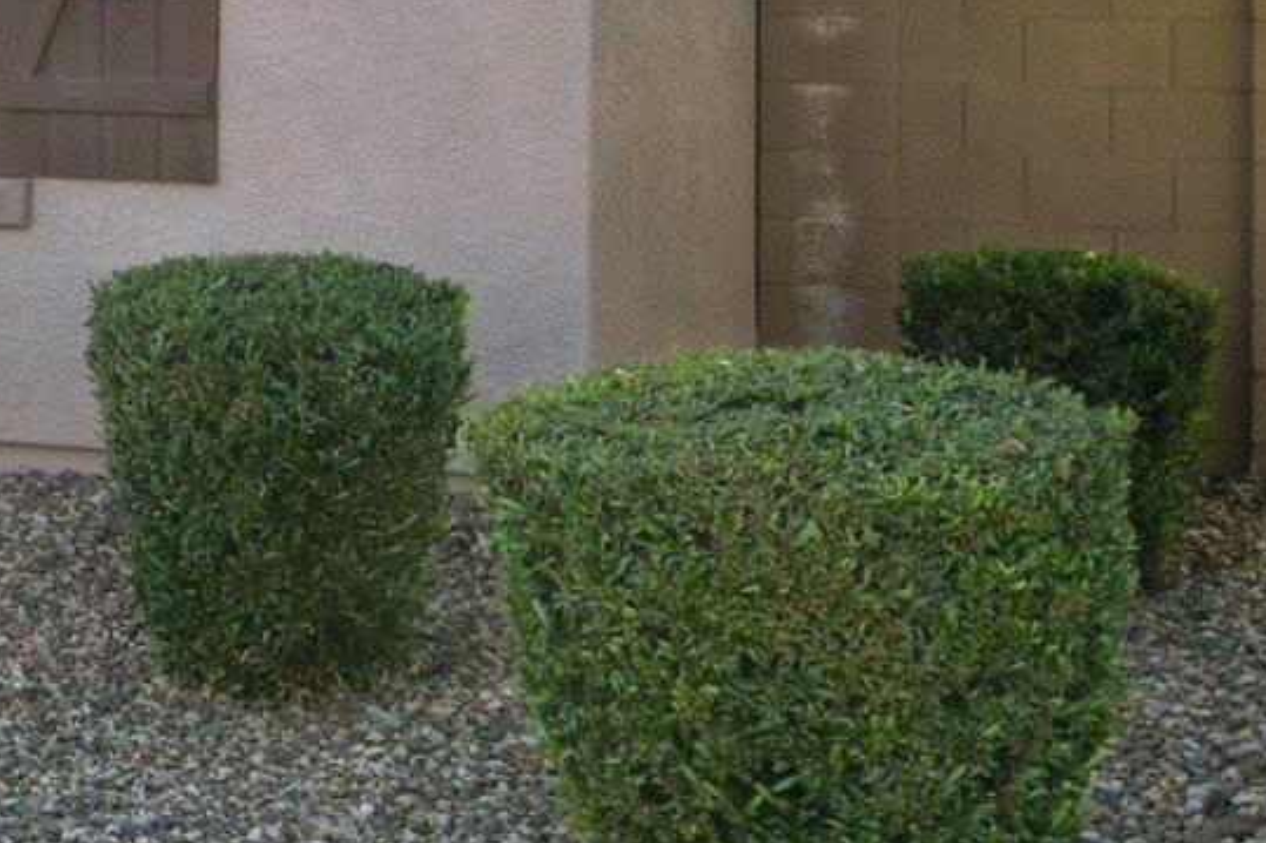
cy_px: -213
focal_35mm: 114
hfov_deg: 16.2
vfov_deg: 11.7
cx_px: -714
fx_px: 4008
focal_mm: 20
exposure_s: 1/320
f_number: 8
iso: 100
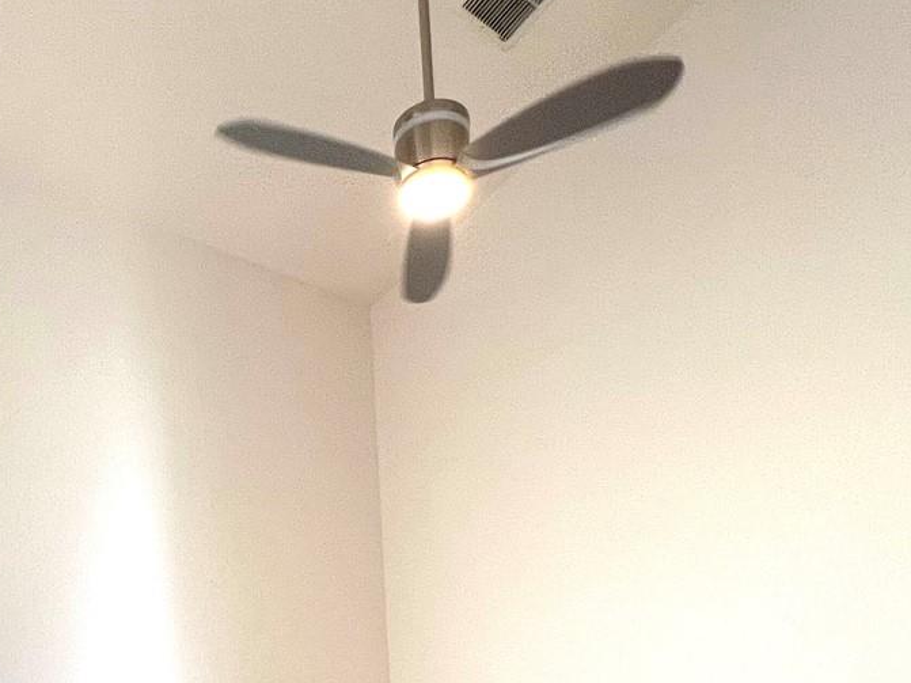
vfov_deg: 37.6
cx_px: 261
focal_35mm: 31
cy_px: 760
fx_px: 816
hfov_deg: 56.3
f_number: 1.8
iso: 80
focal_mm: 1.57
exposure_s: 1/120
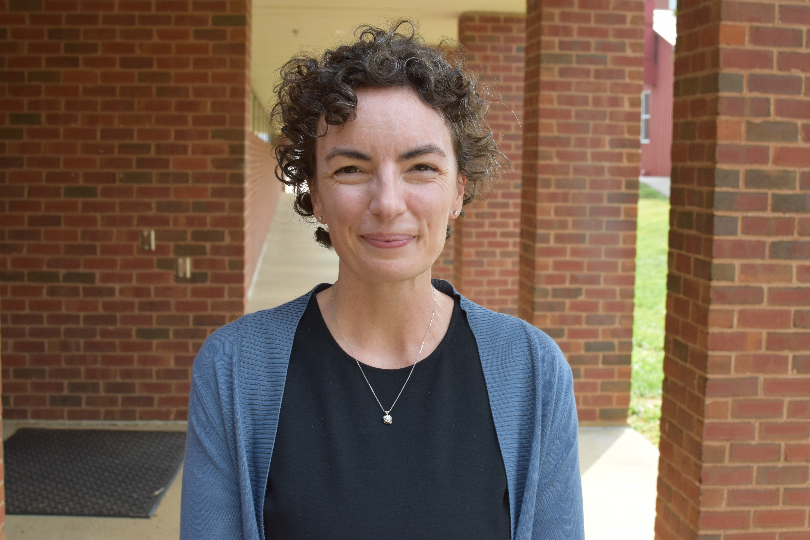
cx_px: 405
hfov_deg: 37.9
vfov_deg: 25.8
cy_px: 270
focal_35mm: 52
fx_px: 1181
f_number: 7.1
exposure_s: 1/200
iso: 400
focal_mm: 35
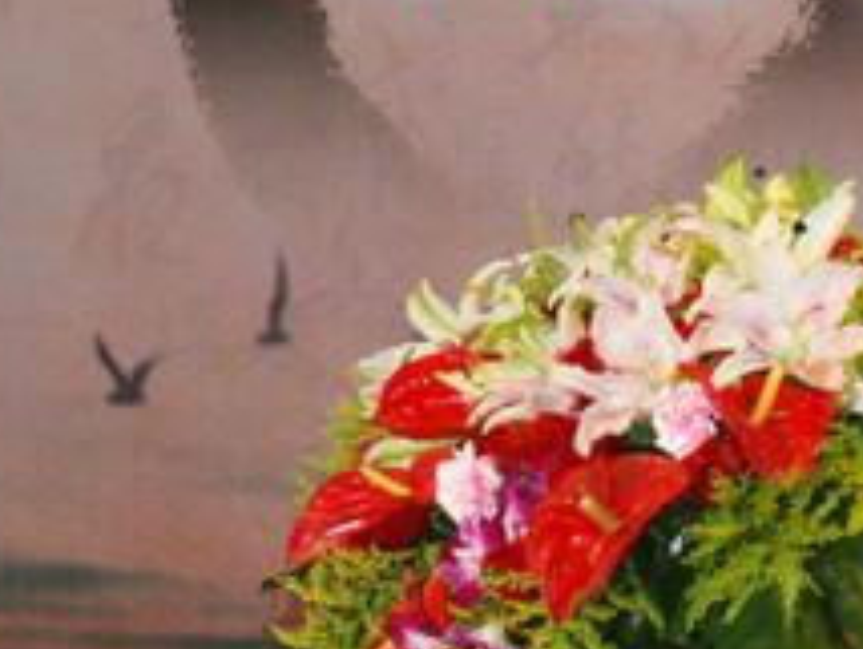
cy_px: 327
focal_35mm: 259
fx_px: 6464
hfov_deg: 7.5
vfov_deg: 5.7
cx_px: 1294
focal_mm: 48
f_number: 4.5
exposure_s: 1/60
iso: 400
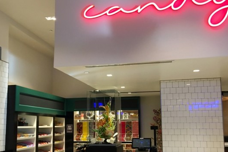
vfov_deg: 33.2
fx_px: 253
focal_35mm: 40
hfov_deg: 48.4
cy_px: 99
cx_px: 109
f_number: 2.2
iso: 64
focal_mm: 4.15
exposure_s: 1/15
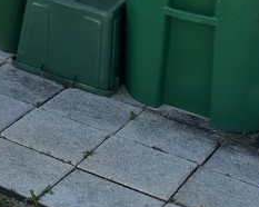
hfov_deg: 15.9
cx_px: -205
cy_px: -138
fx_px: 789
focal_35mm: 103
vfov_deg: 13.7
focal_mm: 6.86
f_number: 1.78
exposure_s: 1/2353
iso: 80
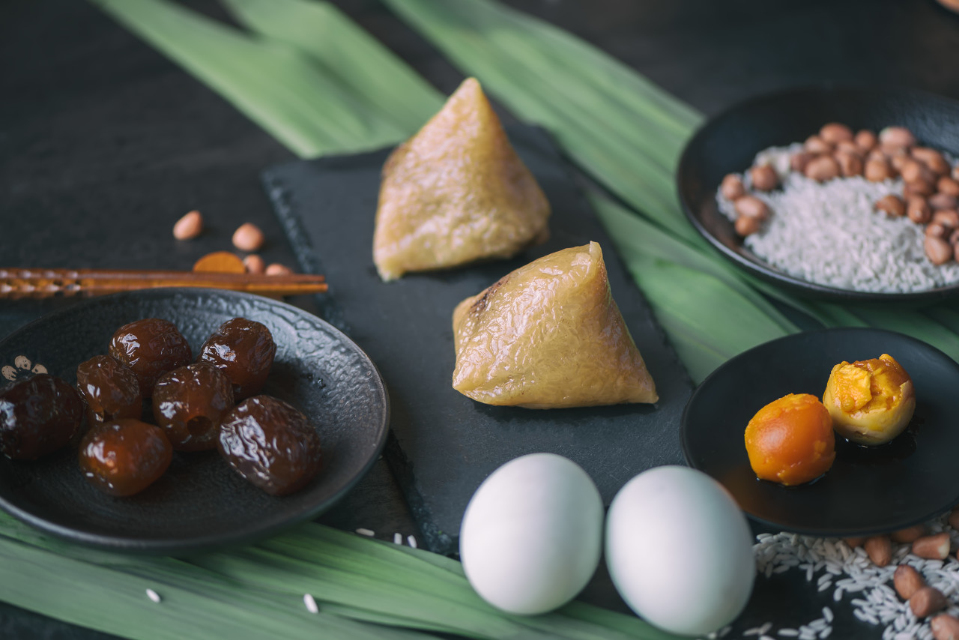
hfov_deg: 19.5
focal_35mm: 105
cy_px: 320
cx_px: 480
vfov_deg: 13.0
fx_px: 2798
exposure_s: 1/20
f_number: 3
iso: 64
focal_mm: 105
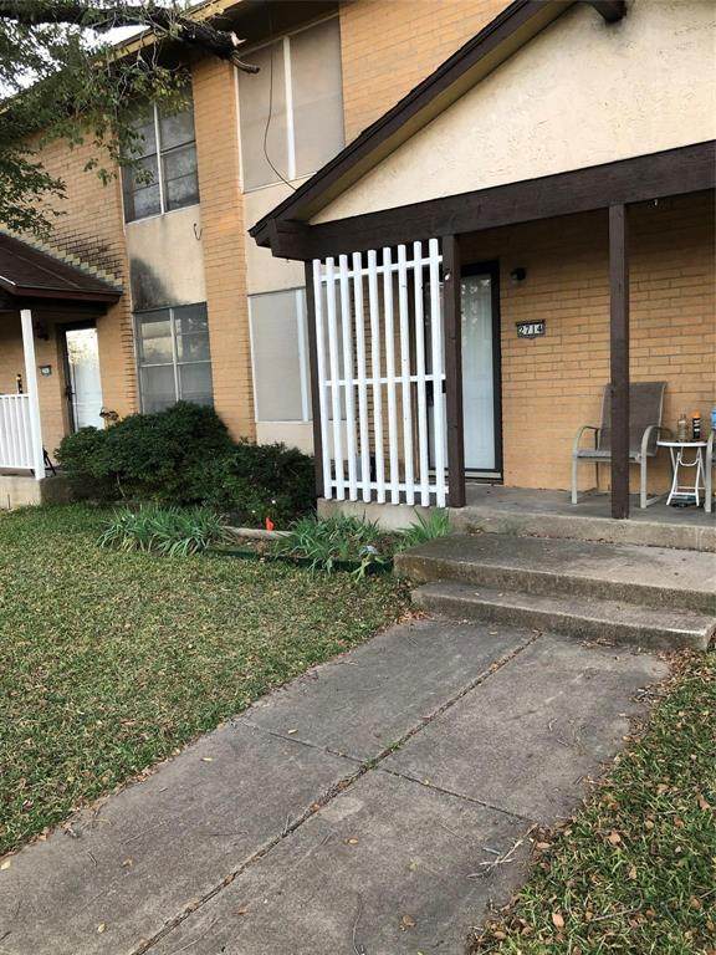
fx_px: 772
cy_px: 478
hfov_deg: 49.7
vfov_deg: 63.4
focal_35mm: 28
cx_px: 358
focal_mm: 3.99
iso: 25
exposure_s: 1/40
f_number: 1.8
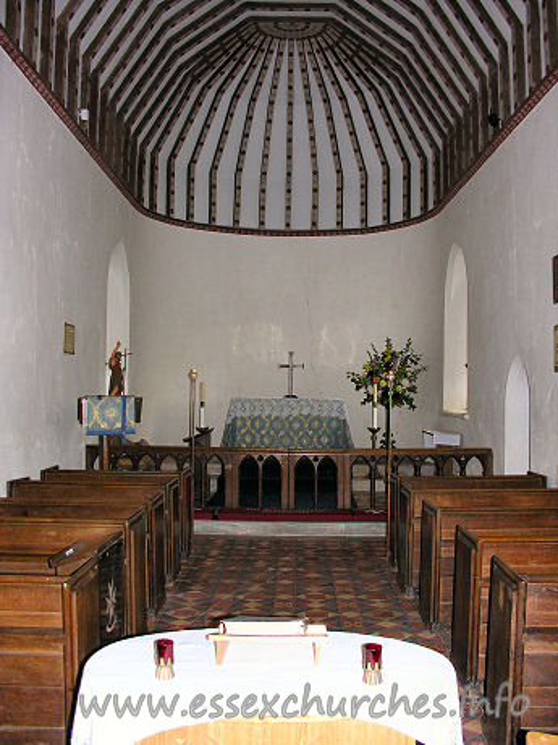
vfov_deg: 52.6
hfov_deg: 40.7
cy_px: 372
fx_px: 752
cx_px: 279
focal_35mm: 35
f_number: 2.8
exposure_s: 1/60.1
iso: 165
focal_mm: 8.9
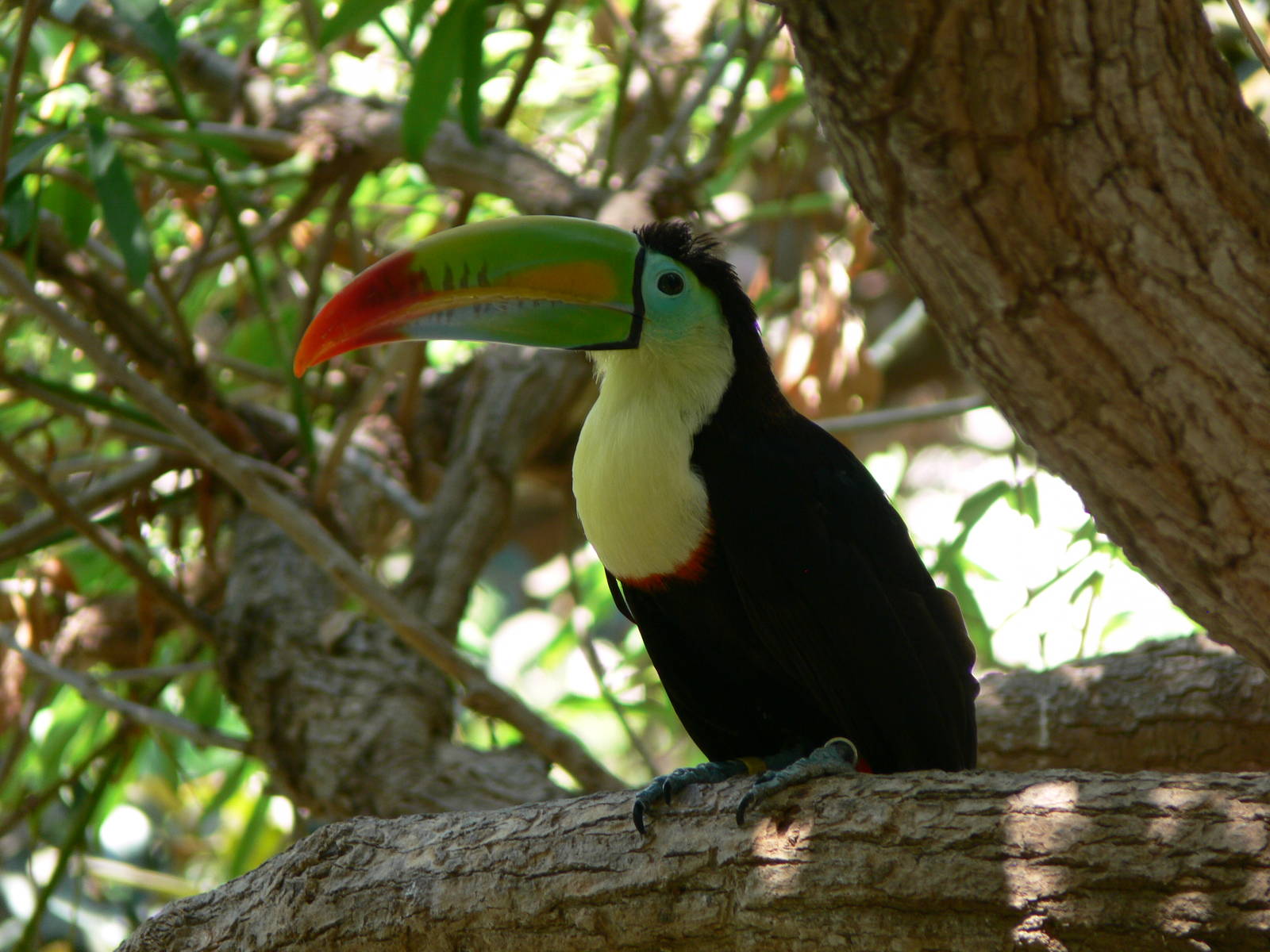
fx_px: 15409
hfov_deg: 4.7
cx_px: 635
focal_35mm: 420
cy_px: 476
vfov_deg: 3.5
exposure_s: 1/50
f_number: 3.7
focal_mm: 88.8
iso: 80
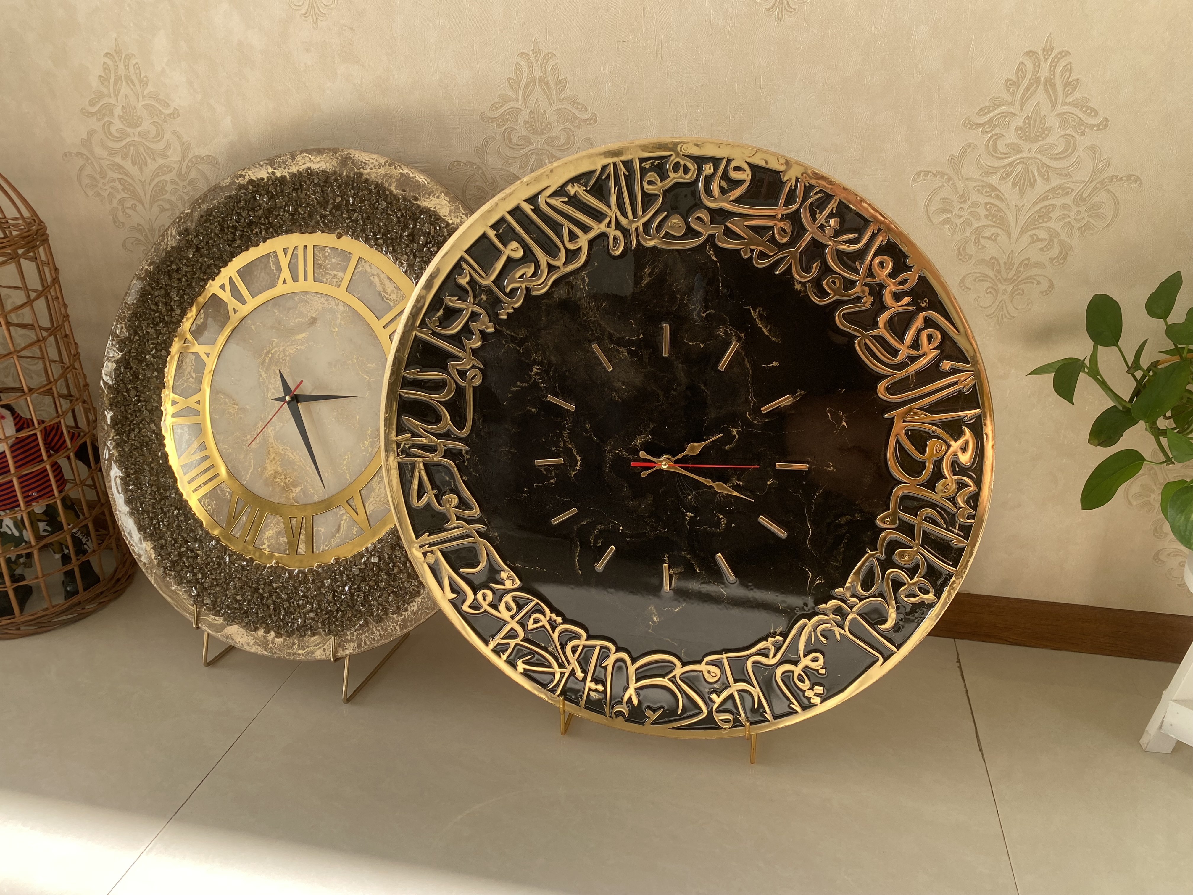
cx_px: 596
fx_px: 896
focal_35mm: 26
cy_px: 448
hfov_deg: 67.3
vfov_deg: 53.1
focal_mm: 4.25
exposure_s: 1/122
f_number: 1.8
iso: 40
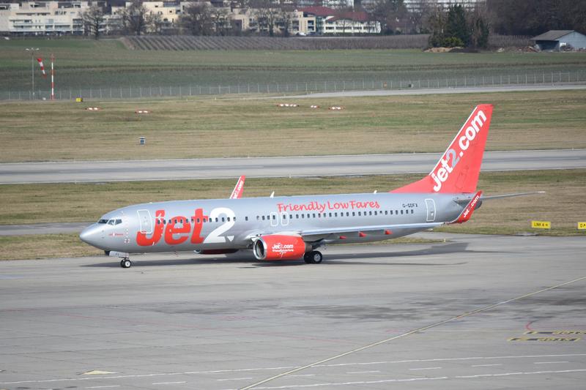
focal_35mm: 248
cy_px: 195
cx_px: 293
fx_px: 4028
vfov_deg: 5.5
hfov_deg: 8.3
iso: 200
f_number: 6.3
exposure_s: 1/1000
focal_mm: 165
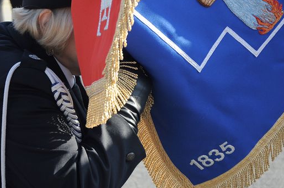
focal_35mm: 198
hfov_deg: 10.4
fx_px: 1560
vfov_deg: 6.9
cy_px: 72
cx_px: 81
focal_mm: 80
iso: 400
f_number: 5.3
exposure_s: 1/400
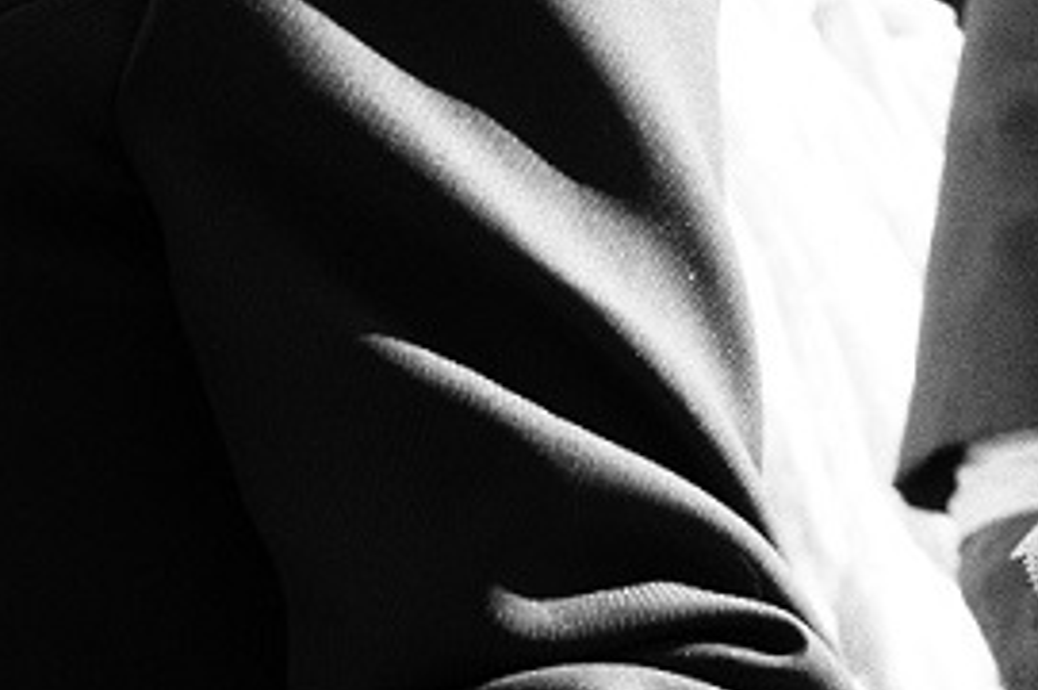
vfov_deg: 5.1
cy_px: -510
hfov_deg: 7.5
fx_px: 7660
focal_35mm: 266
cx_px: 1789
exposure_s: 1/100
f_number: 11
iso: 100
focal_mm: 40
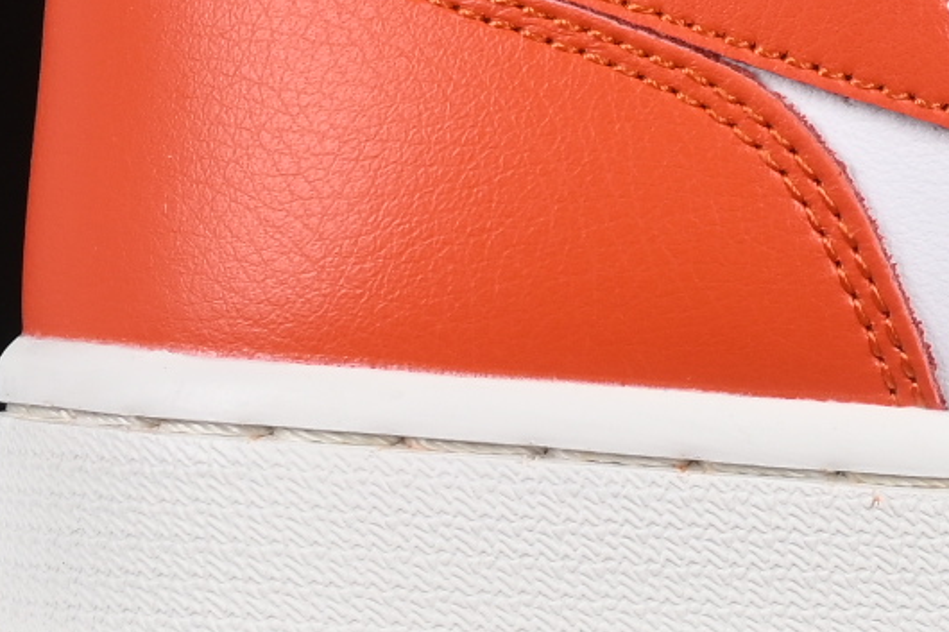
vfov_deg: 3.5
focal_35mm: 394
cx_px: 1696
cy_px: -283
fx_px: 10382
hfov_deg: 5.2
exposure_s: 1/80
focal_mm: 50
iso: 160
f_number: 8
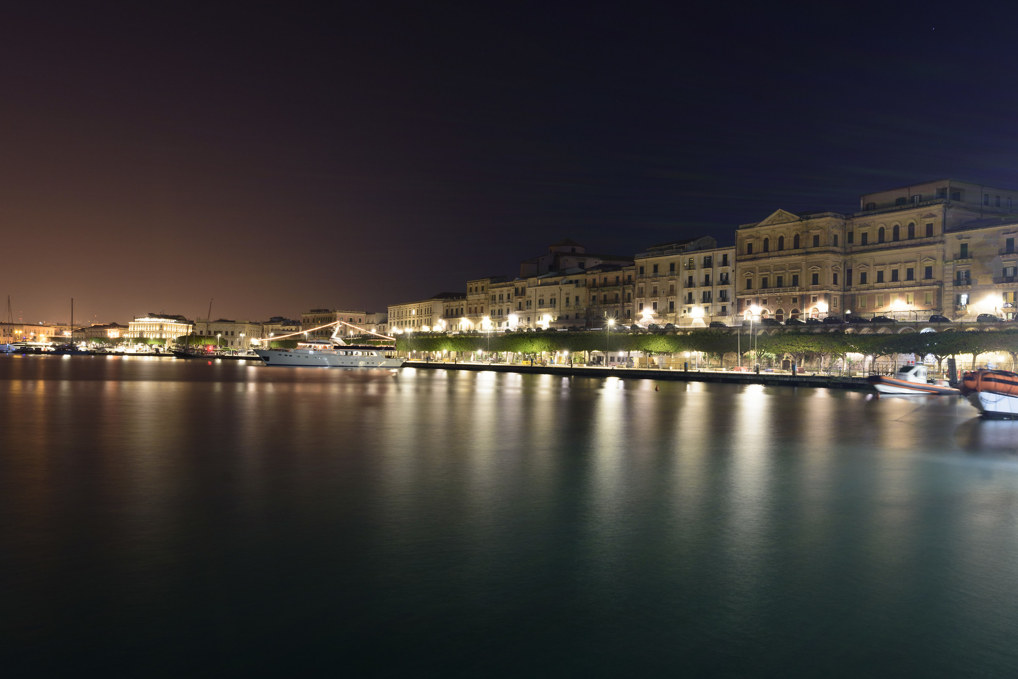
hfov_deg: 61.9
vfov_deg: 43.6
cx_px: 509
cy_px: 340
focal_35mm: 30
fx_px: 848
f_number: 10
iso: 100
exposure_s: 30
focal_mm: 20
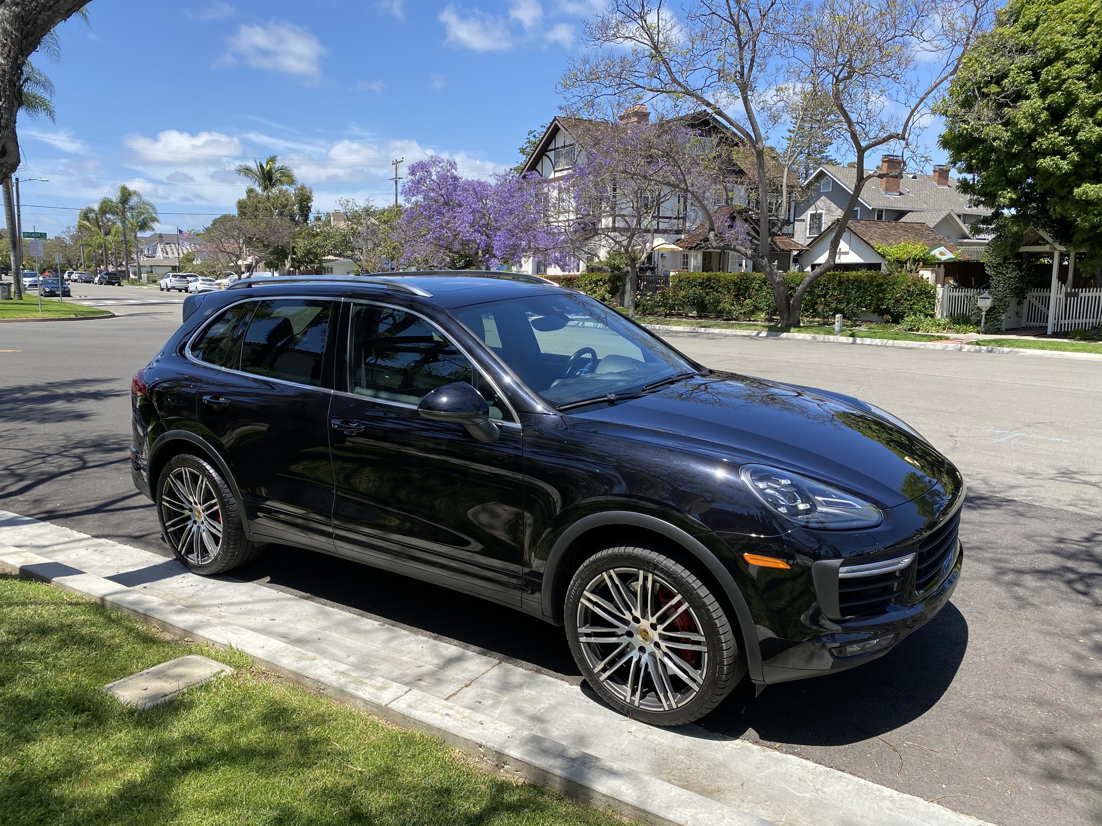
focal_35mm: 26
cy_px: 413
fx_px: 828
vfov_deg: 53.1
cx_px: 551
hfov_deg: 67.3
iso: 32
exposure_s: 1/1727
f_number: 1.8
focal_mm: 4.25
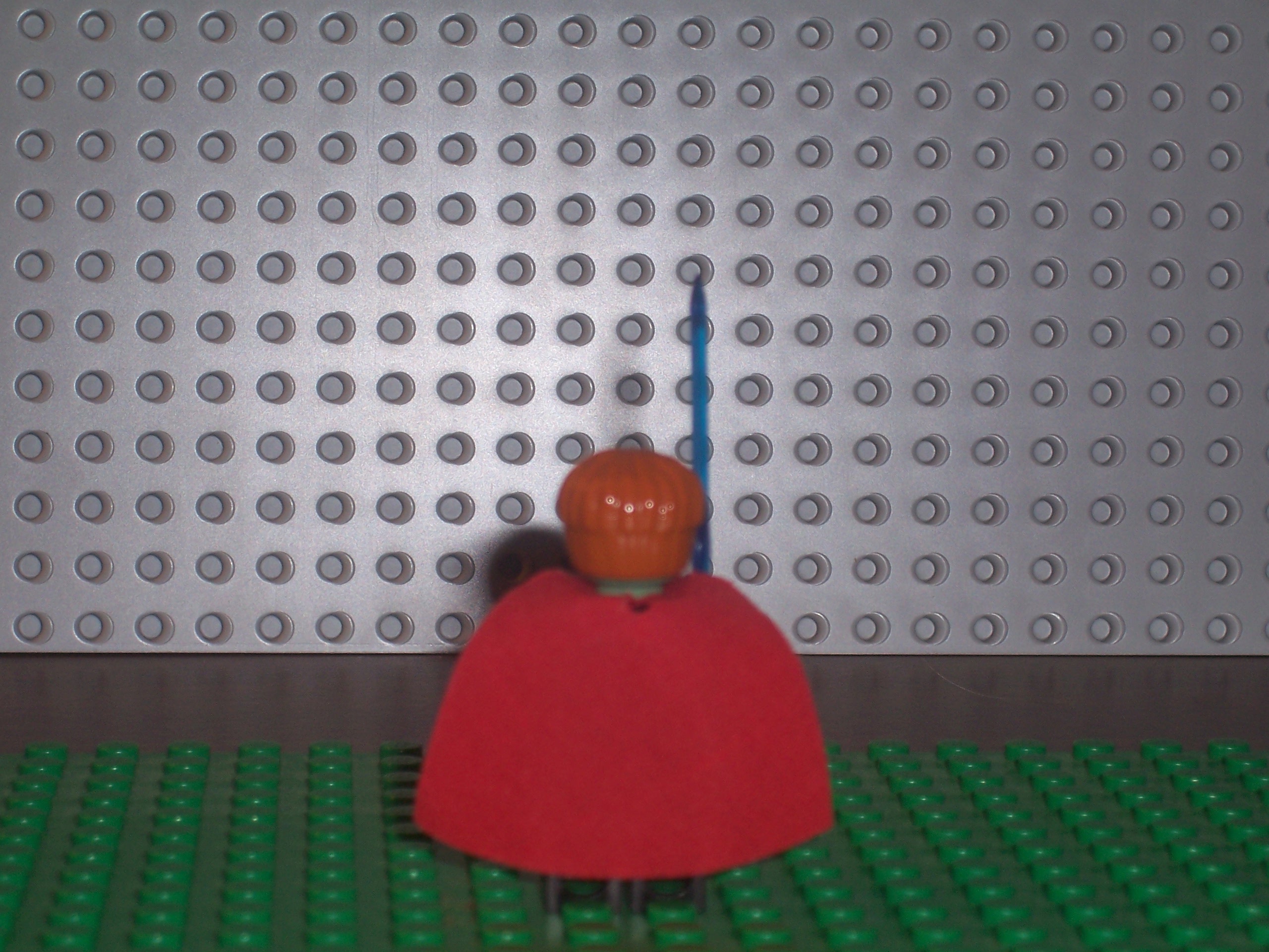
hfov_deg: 19.3
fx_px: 3739
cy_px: 476
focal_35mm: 102
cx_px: 634
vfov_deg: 14.5
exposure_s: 1/90
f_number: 4.6
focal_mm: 16.8
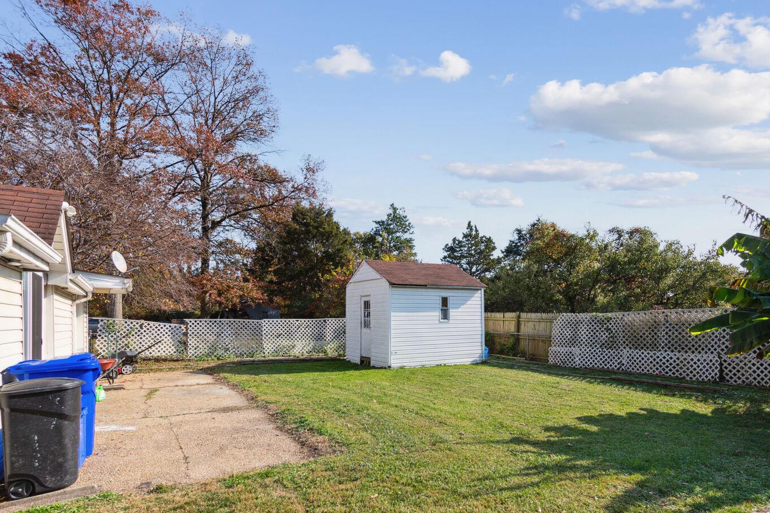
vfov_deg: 63.7
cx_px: 398
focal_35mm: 19
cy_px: 318
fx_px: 406
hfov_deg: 86.9
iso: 200
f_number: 9
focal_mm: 10
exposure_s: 1/400
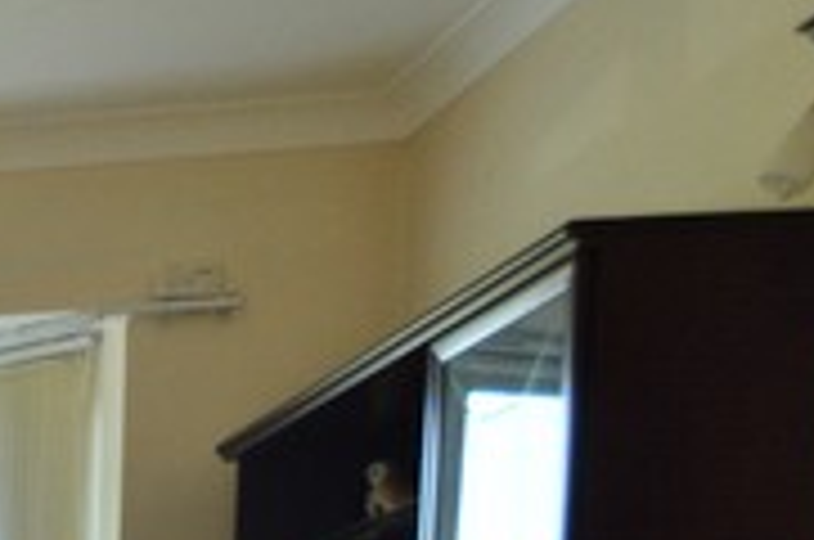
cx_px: -940
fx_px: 1919
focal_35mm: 85
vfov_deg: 13.8
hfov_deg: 16.3
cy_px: 1058
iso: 400
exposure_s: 1/100
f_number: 5
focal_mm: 10
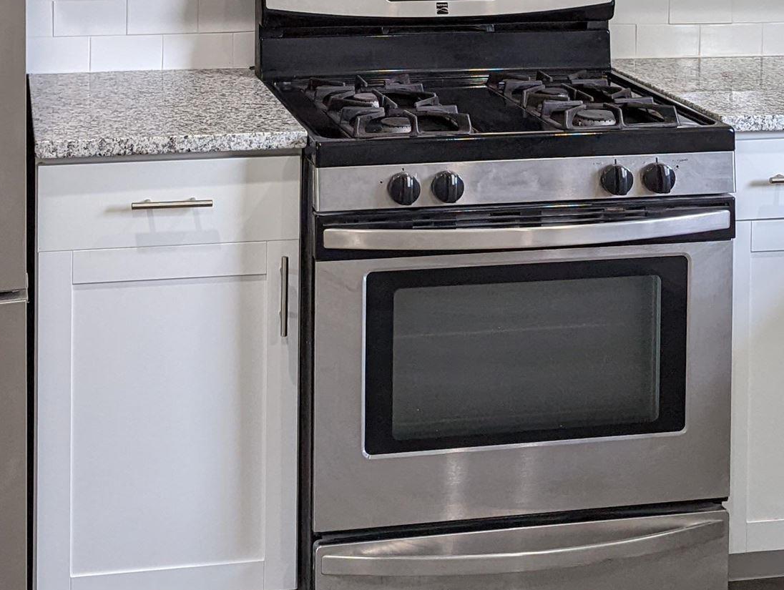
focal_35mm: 67
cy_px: -74
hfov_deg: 28.9
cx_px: 328
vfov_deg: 20.8
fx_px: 1519
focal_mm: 6.81
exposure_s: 1/120
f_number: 1.85
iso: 106
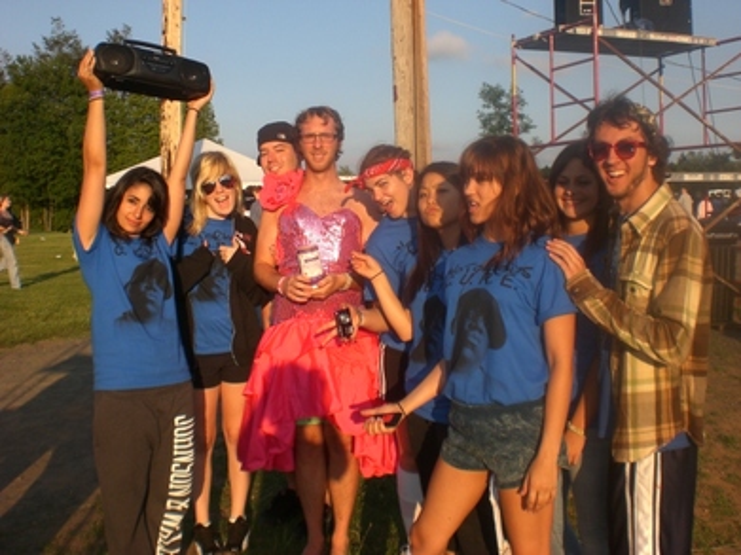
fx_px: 813
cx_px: 370
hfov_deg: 49.0
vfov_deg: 37.7
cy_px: 278
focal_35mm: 38
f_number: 4.4
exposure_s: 1/320
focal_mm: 6.3
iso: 50
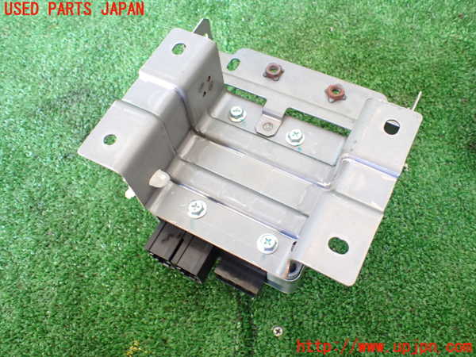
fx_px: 413
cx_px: 238
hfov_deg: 60.0
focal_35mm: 30
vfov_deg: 46.8
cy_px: 178
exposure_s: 1/60
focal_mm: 5.4
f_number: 2.3
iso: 800
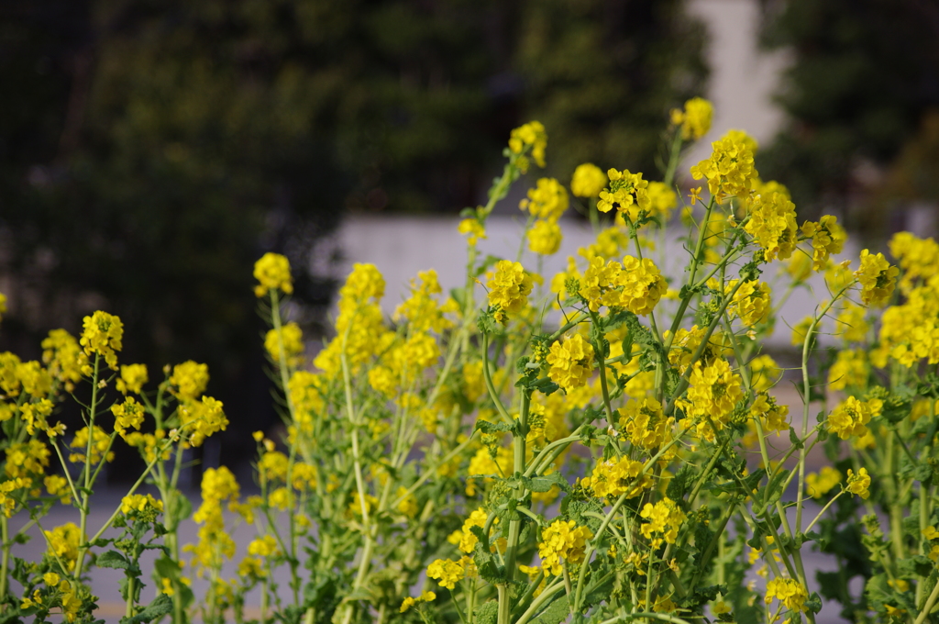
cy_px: 312
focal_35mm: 162
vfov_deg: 8.5
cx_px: 470
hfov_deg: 12.7
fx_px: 4220
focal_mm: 107.5
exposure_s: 1/800
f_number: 4.5
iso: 200
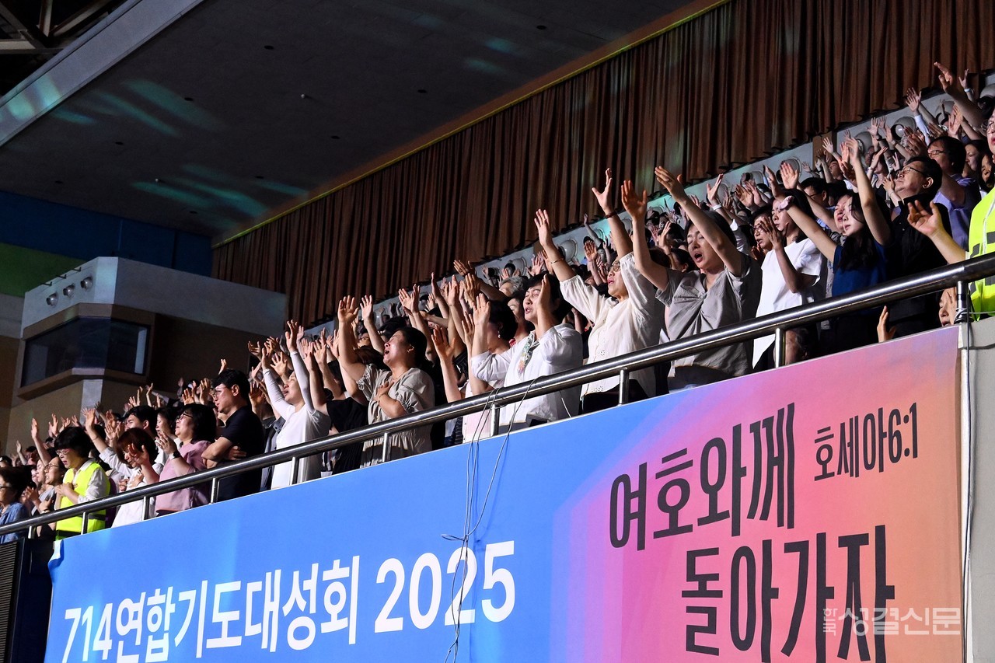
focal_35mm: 64
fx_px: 1782
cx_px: 498
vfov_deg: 21.1
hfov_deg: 31.2
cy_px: 332
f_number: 6
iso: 6400
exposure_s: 1/60
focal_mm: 43
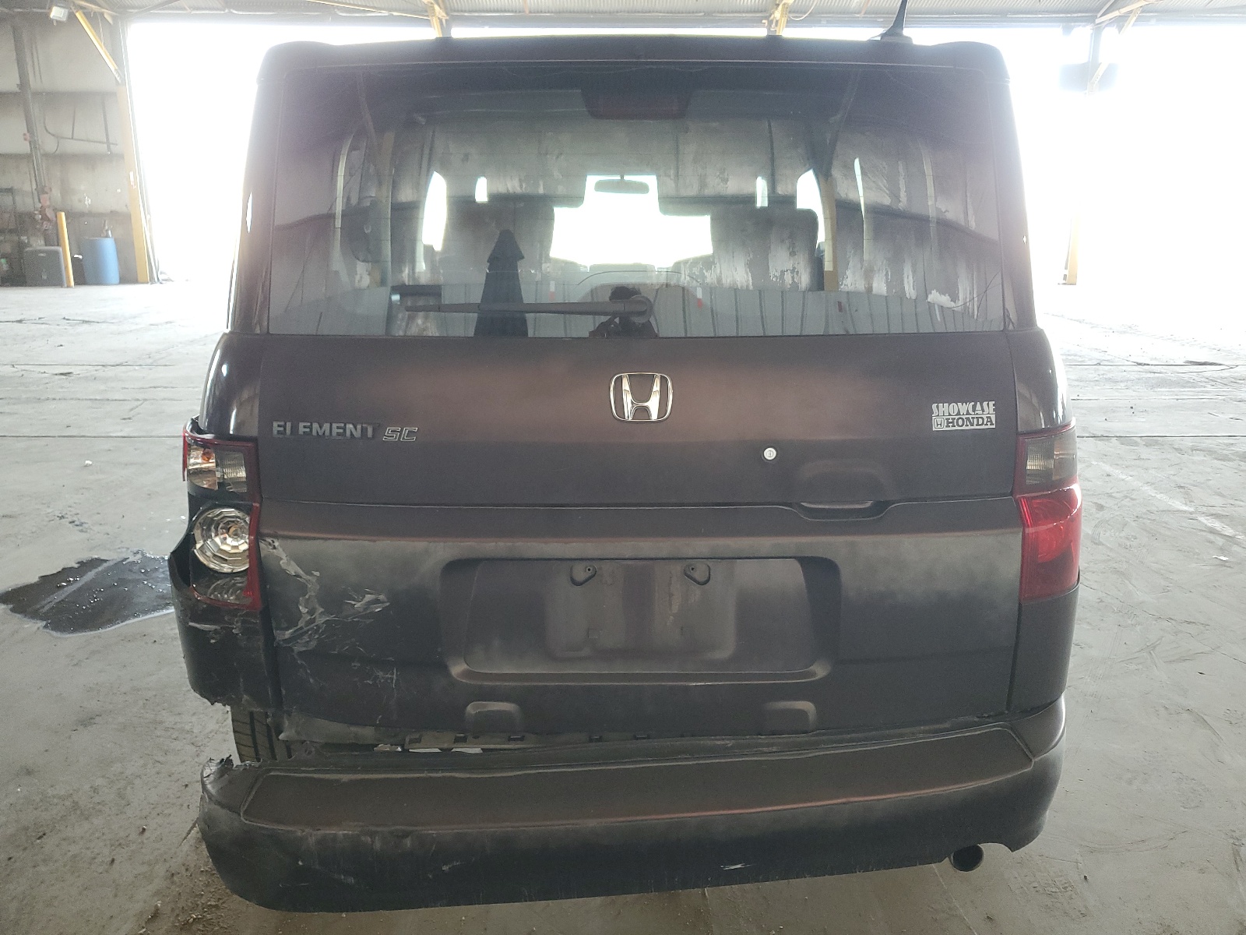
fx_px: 936
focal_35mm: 26
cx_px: 623
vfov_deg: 53.1
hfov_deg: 67.3
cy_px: 468
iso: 107
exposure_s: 1/60.2
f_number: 1.5
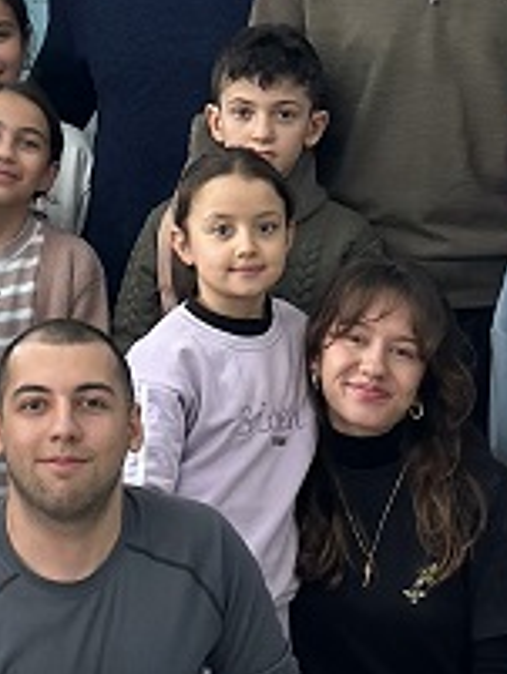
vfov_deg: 9.2
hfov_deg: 7.0
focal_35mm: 212
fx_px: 4136
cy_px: -114
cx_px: -97
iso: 64
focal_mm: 6.86
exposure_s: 1/100
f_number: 1.78
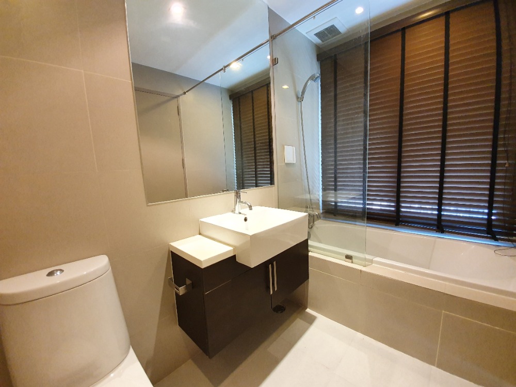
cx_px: 258
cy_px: 194
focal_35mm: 13
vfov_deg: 89.9
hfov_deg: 106.2
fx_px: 194
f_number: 2.2
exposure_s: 1/33
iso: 500
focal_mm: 1.8
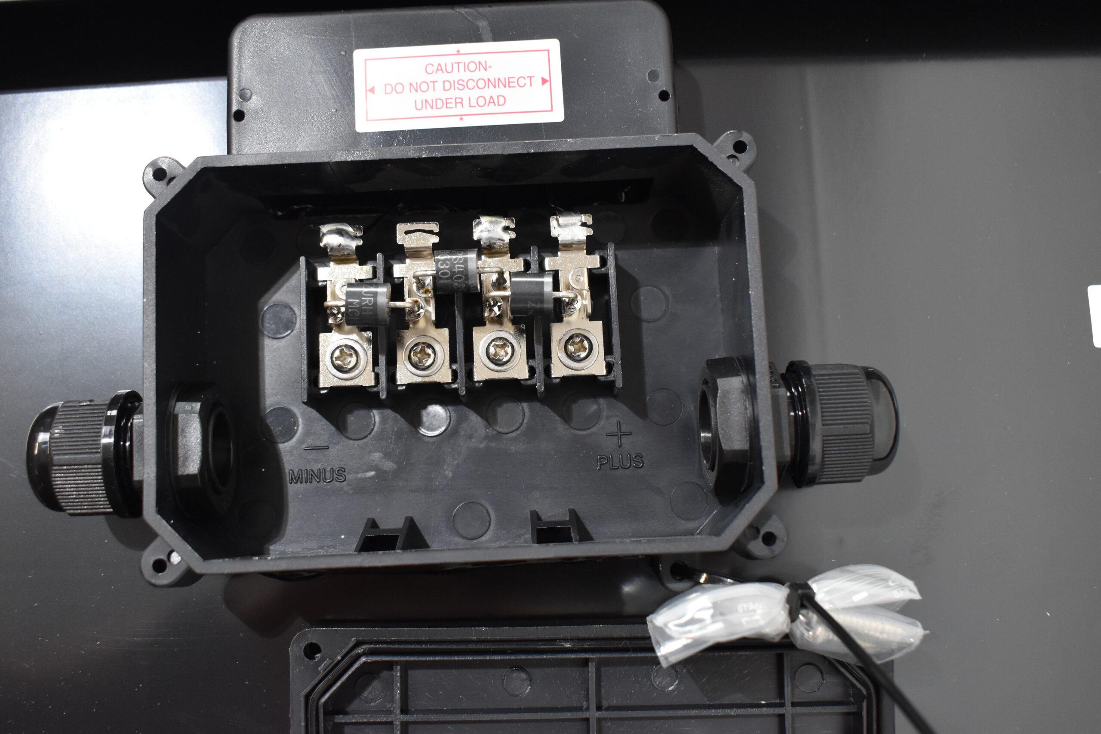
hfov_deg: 53.1
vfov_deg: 36.9
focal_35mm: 36
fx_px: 1101
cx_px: 550
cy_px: 367
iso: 800
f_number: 5.6
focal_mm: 24
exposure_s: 1/60
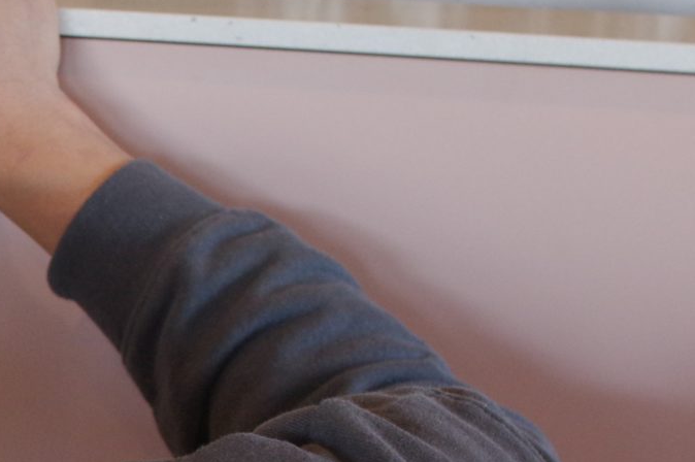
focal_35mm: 171
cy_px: 354
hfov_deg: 11.6
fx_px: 3298
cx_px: -275
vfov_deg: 8.0
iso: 800
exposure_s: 1/40
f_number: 5.6
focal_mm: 30
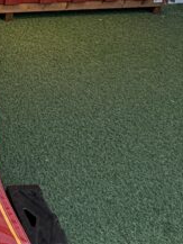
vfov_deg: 25.4
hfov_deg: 18.6
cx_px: -121
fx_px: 465
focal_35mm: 66
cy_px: -72
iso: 40
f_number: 2.2
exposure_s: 1/366
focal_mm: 2.22
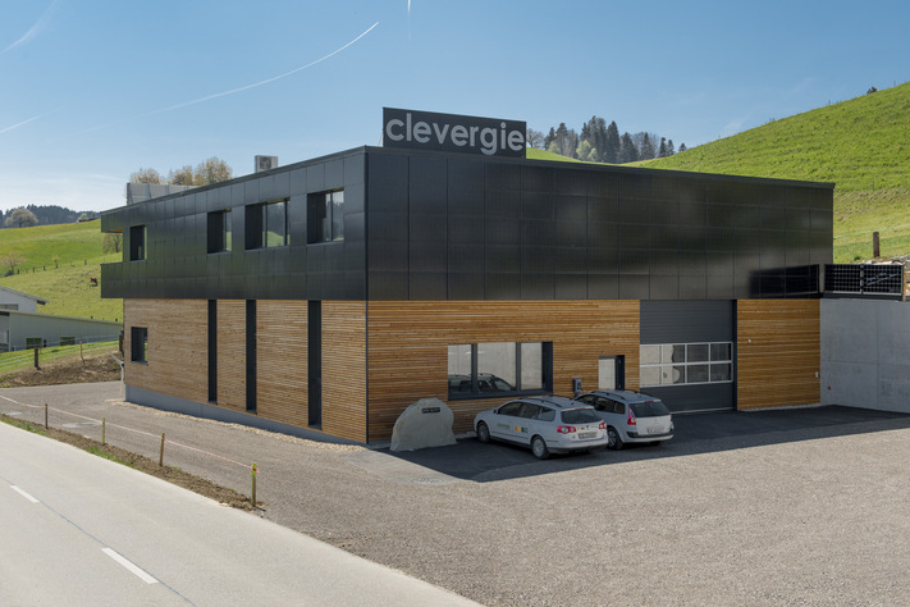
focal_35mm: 43
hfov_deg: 45.4
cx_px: 458
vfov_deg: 31.2
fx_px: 1087
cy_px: 298
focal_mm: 42
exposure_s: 1/250
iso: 200
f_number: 8
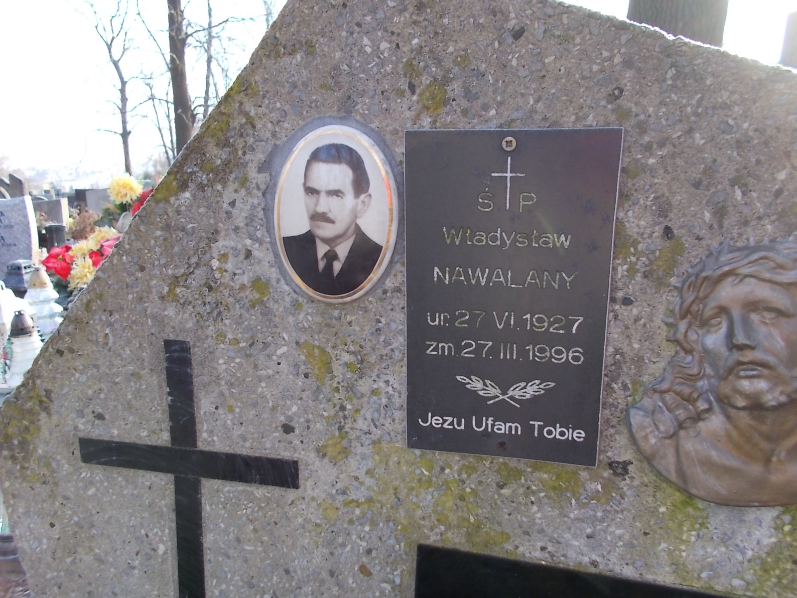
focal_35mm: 26
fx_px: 599
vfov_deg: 53.1
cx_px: 398
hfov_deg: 67.3
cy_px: 299
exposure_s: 1/80
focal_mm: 4.6
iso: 80
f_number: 3.2
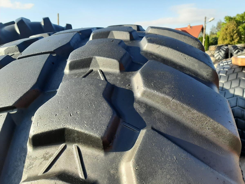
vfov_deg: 53.1
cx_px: 122
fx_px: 184
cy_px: 92
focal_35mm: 26
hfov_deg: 67.3
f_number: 1.7
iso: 40
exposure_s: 1/696
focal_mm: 3.93
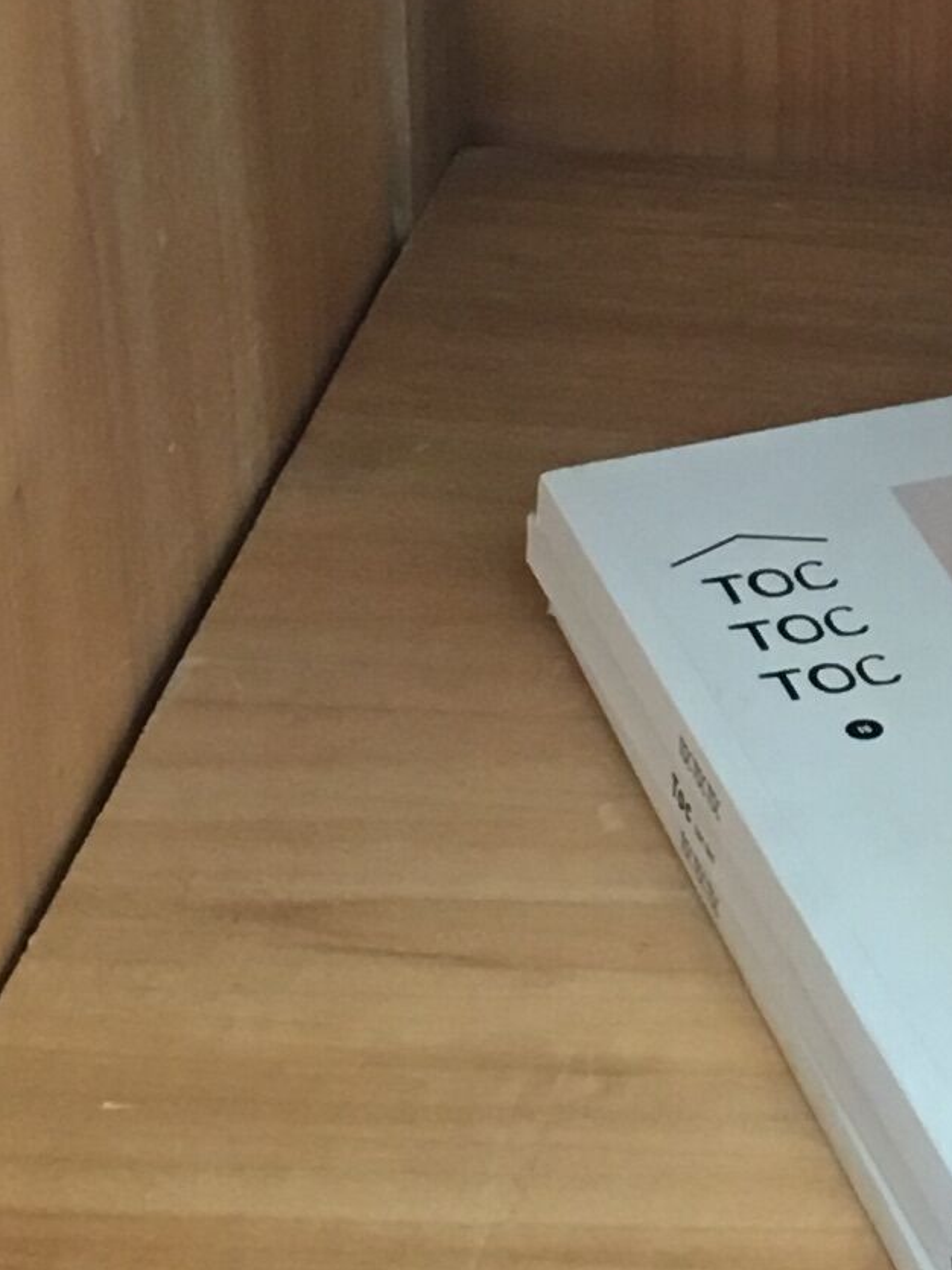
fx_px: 5135
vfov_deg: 13.6
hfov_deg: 10.3
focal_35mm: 140
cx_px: 1325
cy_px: -309
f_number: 2.2
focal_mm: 4.15
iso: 160
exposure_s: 1/33
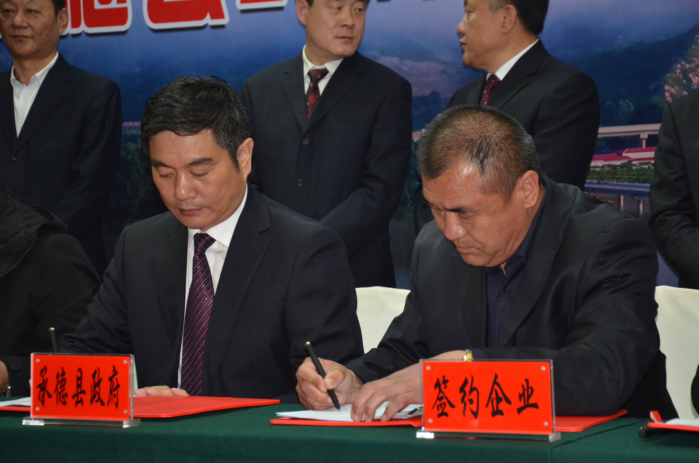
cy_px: 232
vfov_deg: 13.8
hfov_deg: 20.7
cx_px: 350
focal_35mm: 99
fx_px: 1918
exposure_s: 1/60
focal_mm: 66
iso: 800
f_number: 5.3
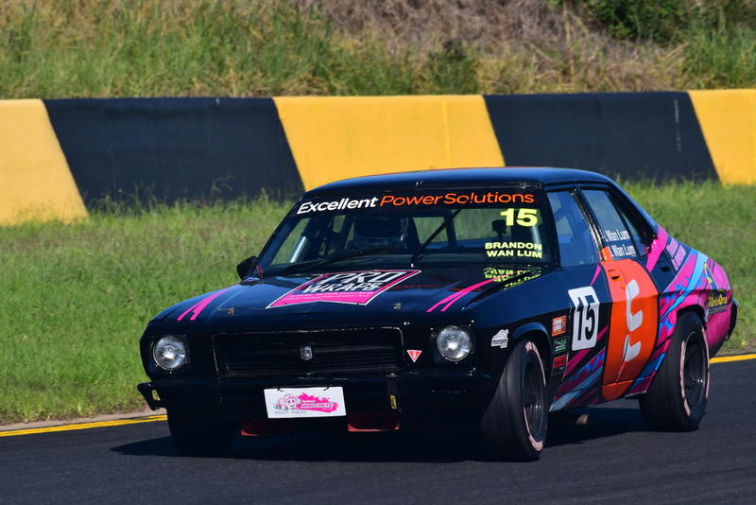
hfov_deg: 2.7
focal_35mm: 750
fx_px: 15755
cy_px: 252
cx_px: 378
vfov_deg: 1.8
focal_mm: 500
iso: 400
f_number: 13
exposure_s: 1/640
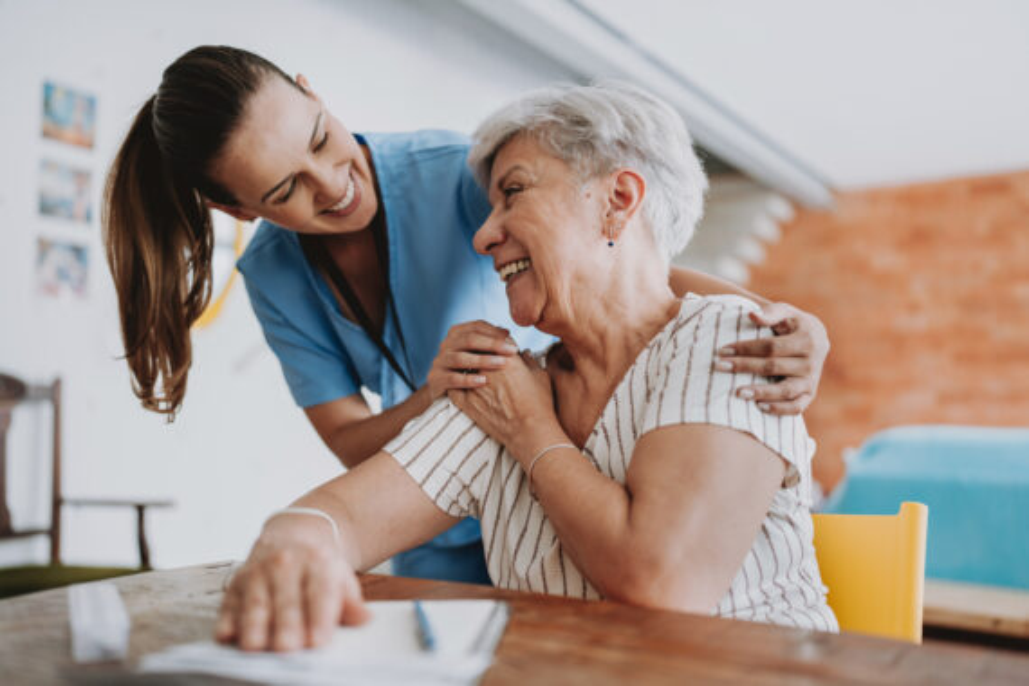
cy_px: 343
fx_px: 1000
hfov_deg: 54.4
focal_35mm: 35
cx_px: 514
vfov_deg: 37.9
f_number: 1.4
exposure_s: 1/250
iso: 400
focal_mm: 35
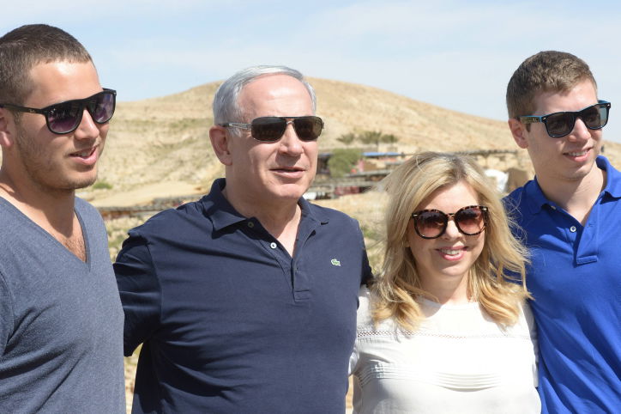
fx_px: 1207
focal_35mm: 70
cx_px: 310
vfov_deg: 19.4
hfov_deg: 28.9
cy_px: 207
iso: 400
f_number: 11
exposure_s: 1/500
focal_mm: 70
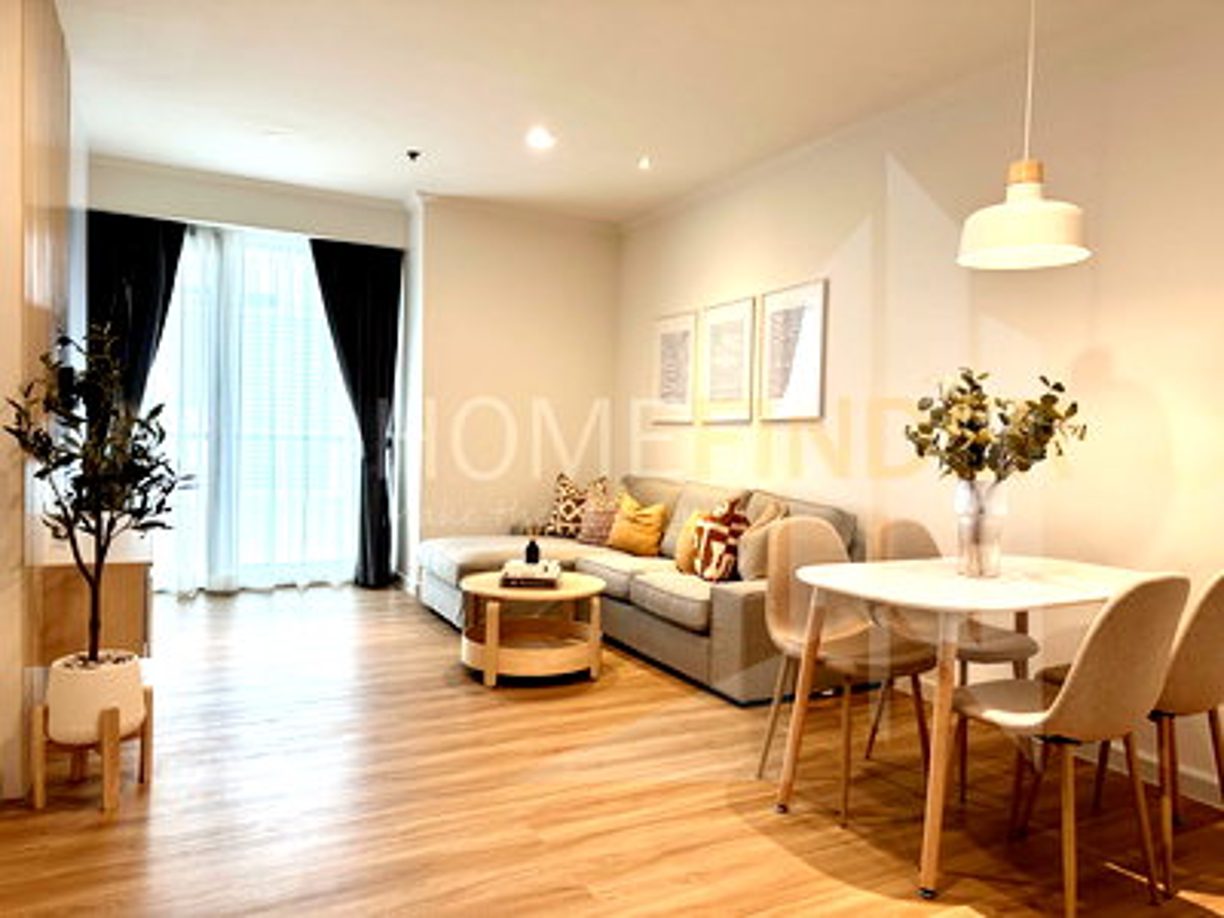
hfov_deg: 71.6
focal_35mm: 24
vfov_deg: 56.8
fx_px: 849
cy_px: 459
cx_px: 612
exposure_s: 1/100
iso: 125
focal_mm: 6.86
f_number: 1.78
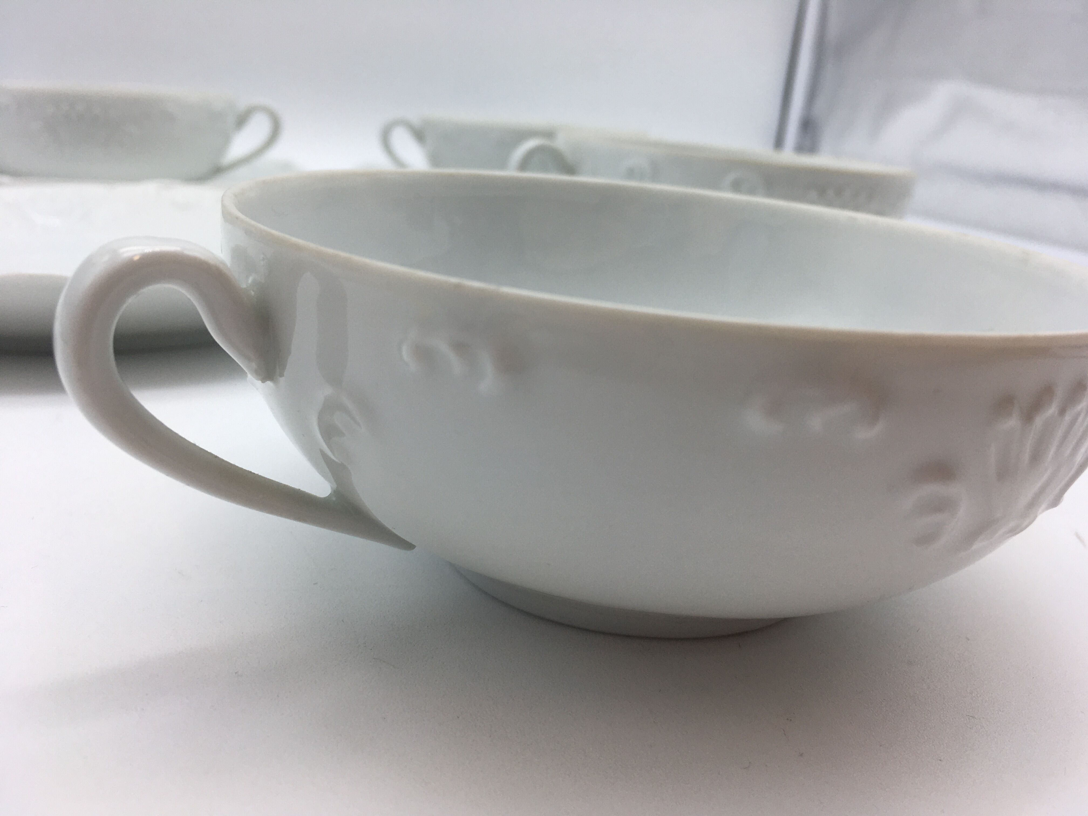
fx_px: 911
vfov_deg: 48.2
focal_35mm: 29
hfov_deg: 61.7
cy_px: 408
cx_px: 544
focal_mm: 4.15
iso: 25
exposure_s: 1/260
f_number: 2.2
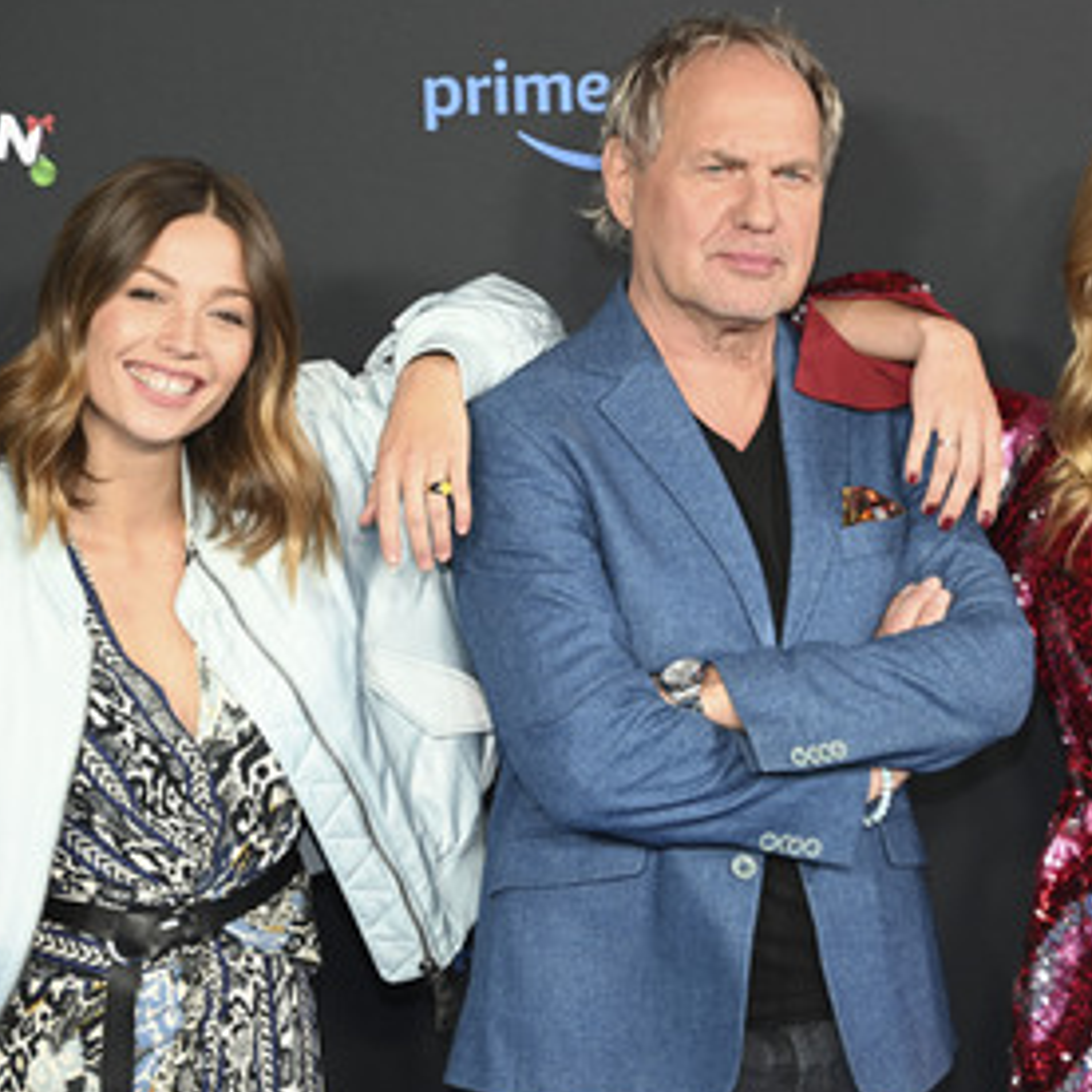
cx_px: 671
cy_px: 538
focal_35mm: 100
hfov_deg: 17.4
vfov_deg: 17.4
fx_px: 3569
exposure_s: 1/125
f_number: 2.8
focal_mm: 72
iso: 500
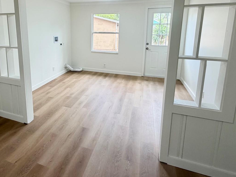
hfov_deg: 75.3
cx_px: 92
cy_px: 53
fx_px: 150
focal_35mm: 22
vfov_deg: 59.0
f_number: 2.2
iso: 125
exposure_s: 1/120
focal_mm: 2.22
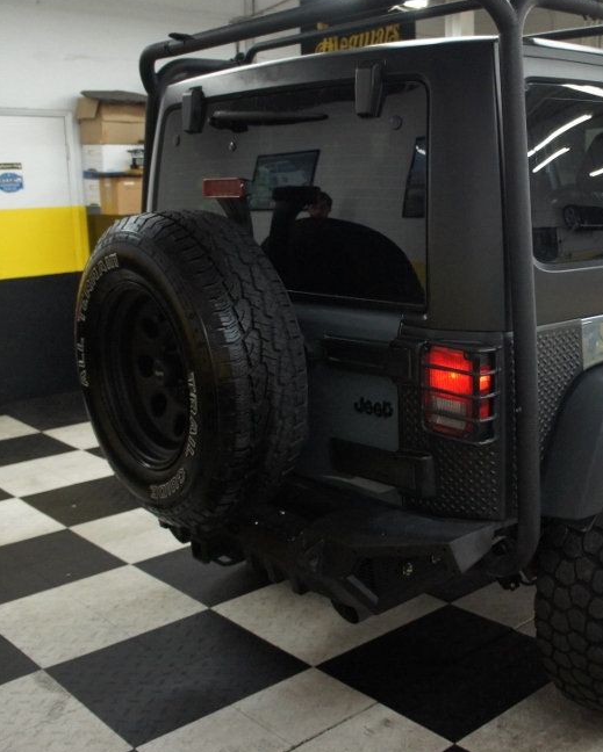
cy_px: 363
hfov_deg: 35.6
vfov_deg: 45.8
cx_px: 518
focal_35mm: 40
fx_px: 892
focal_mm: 18
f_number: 3.5
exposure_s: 1/200
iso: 1600
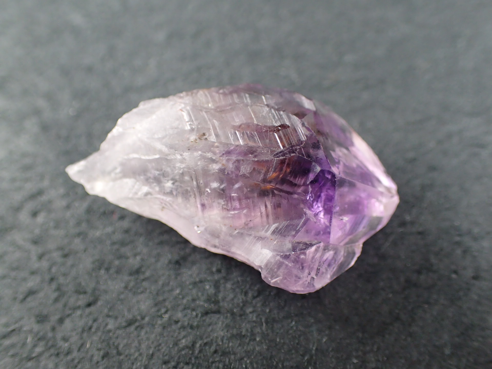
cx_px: 246
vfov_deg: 37.7
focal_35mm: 38
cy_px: 184
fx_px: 540
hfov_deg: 49.0
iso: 400
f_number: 2.7
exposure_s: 1/160
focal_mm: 6.86
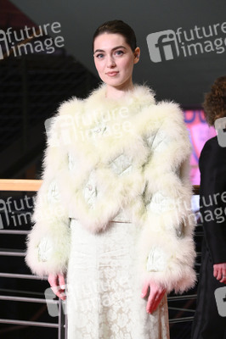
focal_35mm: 122
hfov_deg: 11.2
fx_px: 1151
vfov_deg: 16.8
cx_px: 113
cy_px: 170
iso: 6400
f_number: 5.6
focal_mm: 122
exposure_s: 1/250
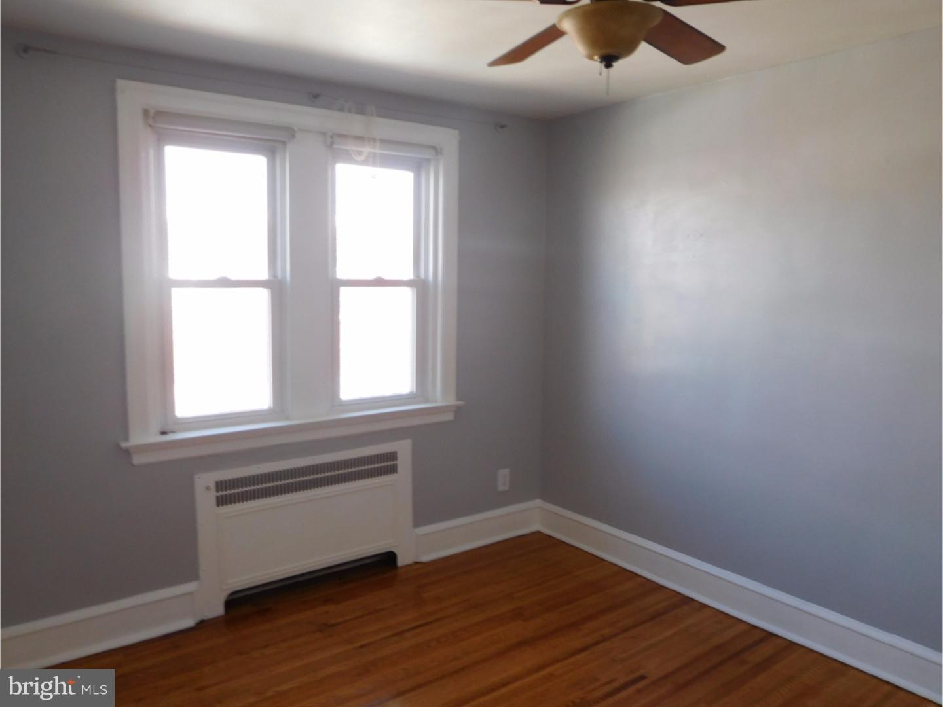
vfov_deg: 54.9
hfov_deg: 69.4
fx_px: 681
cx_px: 472
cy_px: 354
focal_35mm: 25
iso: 125
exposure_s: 1/30
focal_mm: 4.5
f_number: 3.4
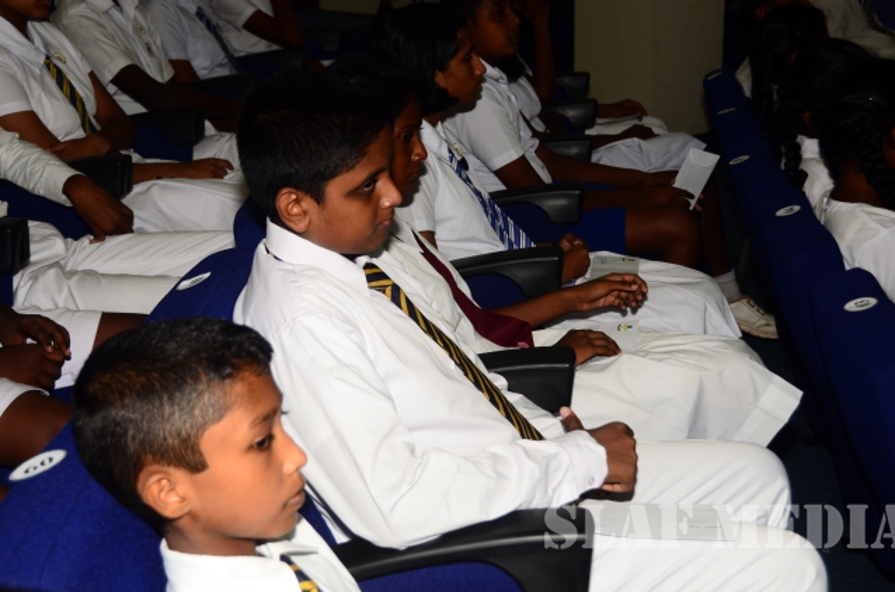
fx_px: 1389
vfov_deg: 24.1
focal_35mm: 56
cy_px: 287
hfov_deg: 35.7
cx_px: 478
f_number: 4.2
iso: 400
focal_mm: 34
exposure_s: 1/60
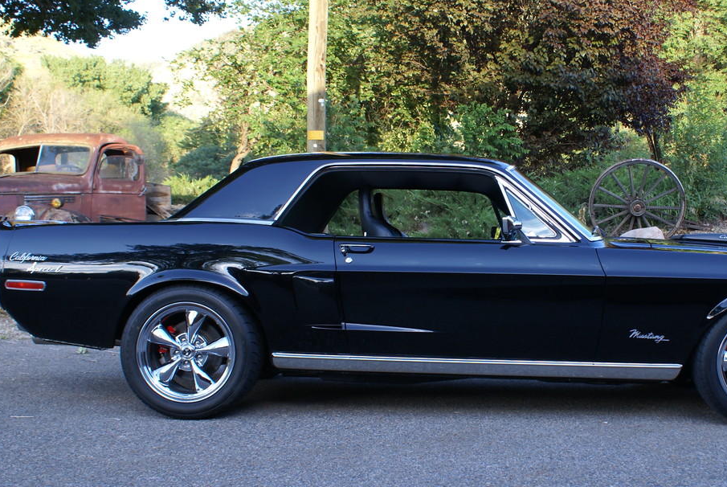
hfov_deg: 43.9
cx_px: 472
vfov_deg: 30.6
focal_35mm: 44
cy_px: 259
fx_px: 890
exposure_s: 1/40
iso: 100
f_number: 4.5
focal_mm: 20
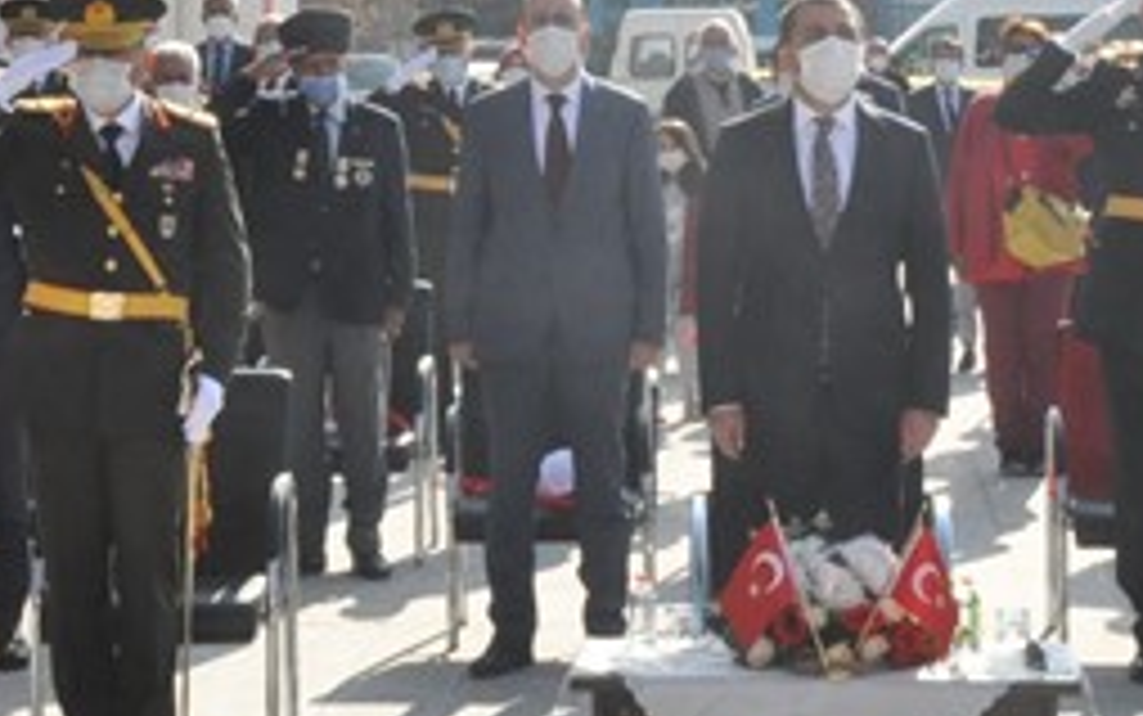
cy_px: 104
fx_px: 4145
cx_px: 684
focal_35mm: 133
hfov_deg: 15.7
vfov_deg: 9.8
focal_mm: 34
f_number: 29
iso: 1600
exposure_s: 1/200
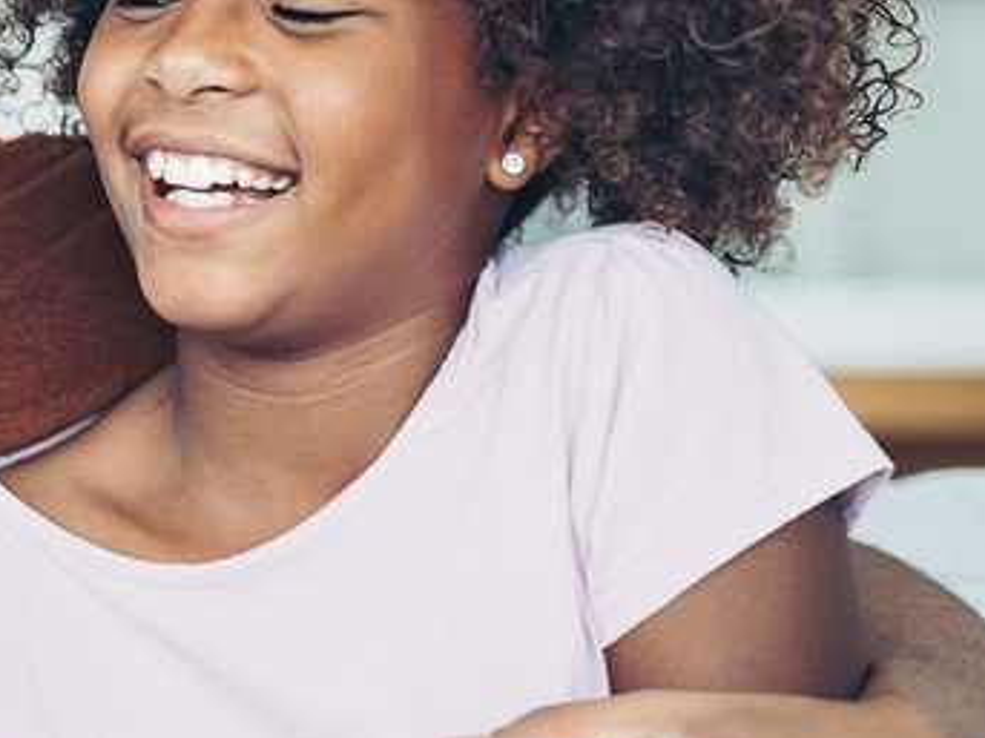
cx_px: -439
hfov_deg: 12.1
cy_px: 426
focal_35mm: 157
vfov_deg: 9.4
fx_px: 4466
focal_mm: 50
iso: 400
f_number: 1.8
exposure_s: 1/250
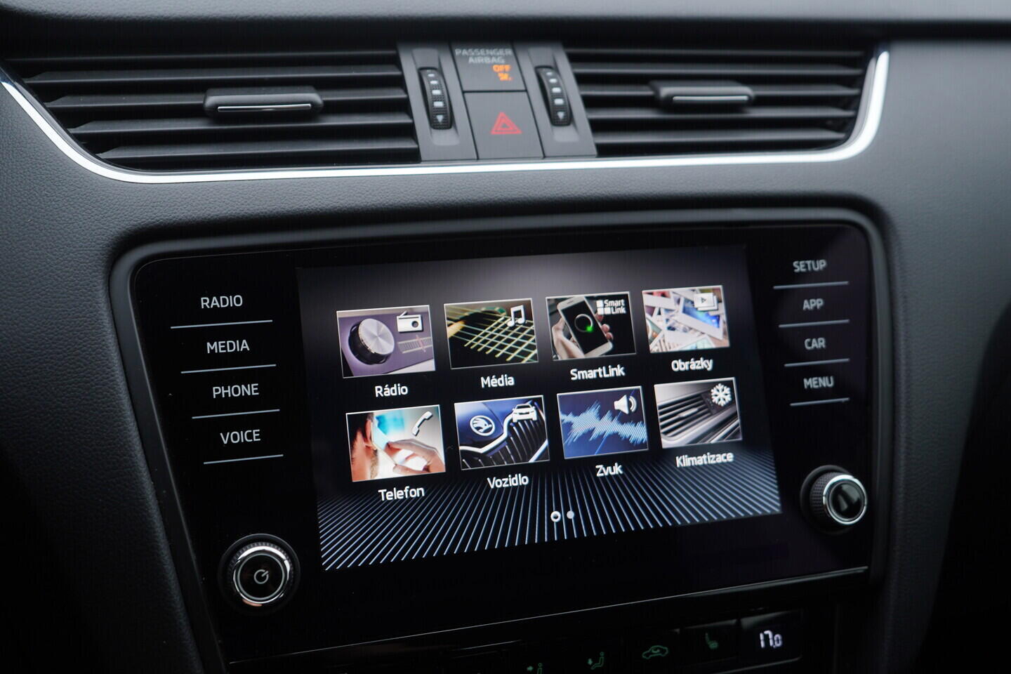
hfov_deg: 53.1
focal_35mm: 36
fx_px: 1011
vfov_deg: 36.9
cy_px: 337
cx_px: 506
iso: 125
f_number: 3.2
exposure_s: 1/50
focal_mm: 24
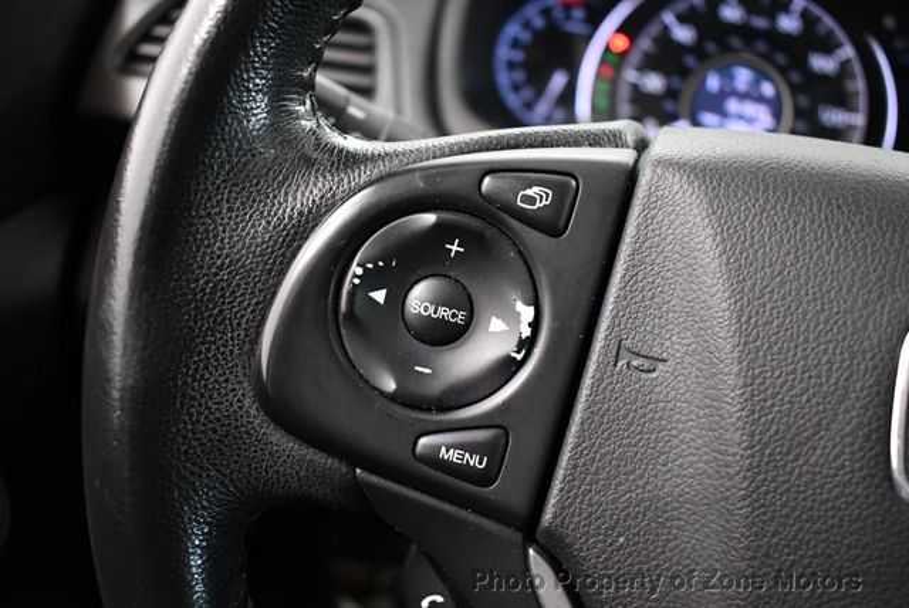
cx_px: 454
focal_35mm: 36
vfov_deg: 36.9
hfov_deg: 53.1
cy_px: 304
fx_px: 910
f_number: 3.5
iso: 3200
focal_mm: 18
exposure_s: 1/80
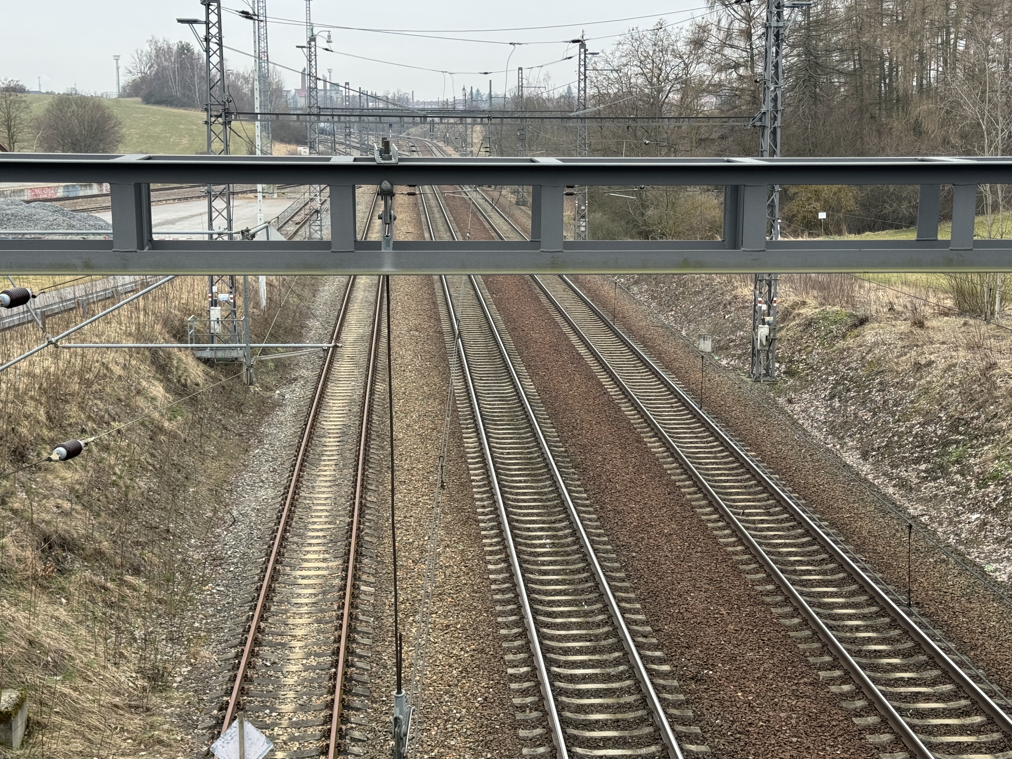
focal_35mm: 52
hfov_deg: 36.8
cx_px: 502
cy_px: 355
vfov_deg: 28.0
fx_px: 1520
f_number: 1.78
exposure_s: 1/340
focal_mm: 6.86
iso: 64
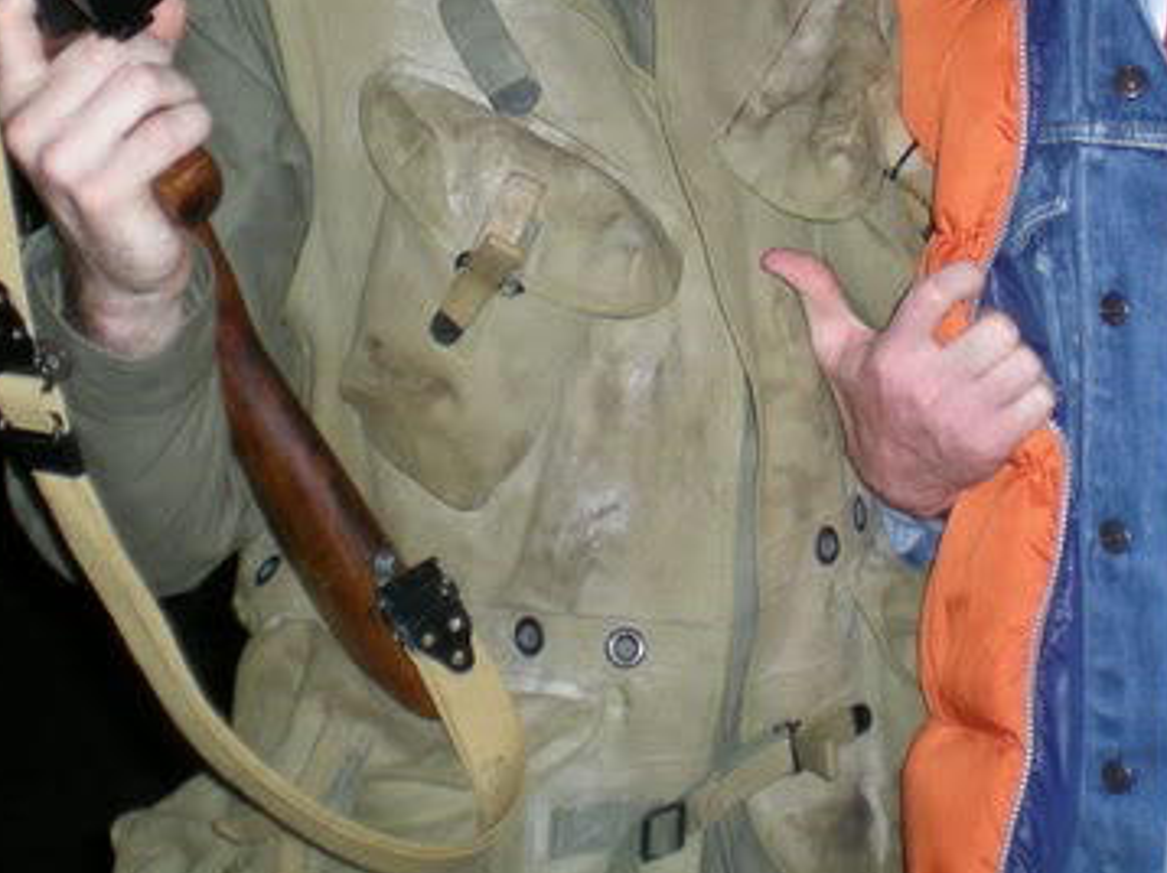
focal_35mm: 85
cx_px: 838
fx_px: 2864
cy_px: 26
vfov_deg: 17.0
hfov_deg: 22.9
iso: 117
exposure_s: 1/60
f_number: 3.1
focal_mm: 6.3
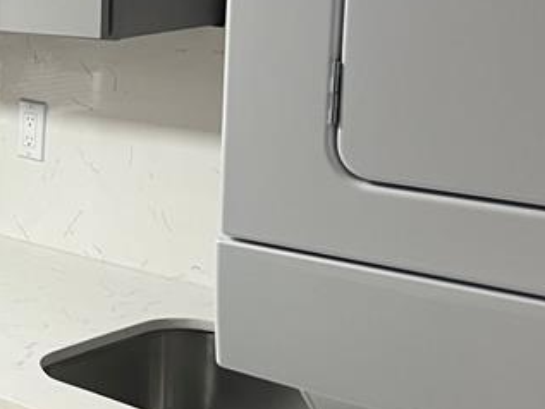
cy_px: 229
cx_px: -86
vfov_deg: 17.6
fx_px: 1323
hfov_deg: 21.8
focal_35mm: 84
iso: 100
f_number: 1.5
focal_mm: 5.7
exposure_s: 1/60
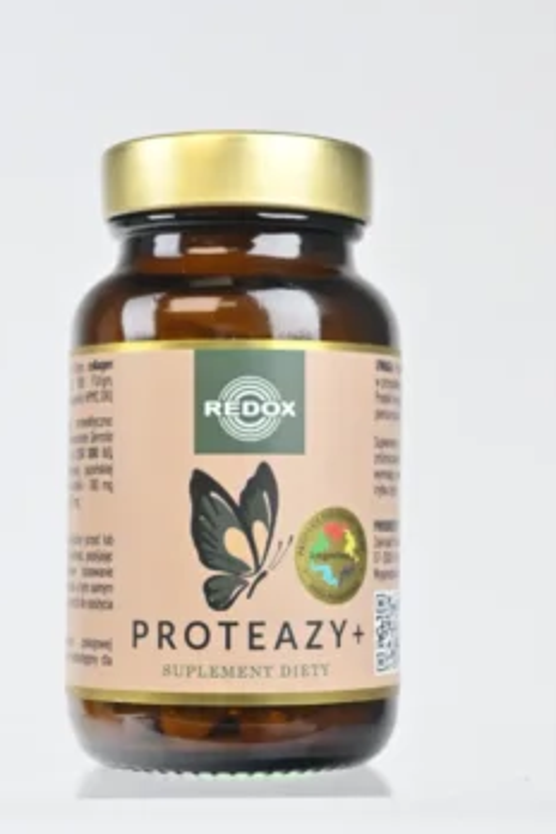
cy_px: 477
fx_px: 2247
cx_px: 242
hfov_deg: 14.1
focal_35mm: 97
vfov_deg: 21.0
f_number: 6.3
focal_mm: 50
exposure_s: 1/80
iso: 320
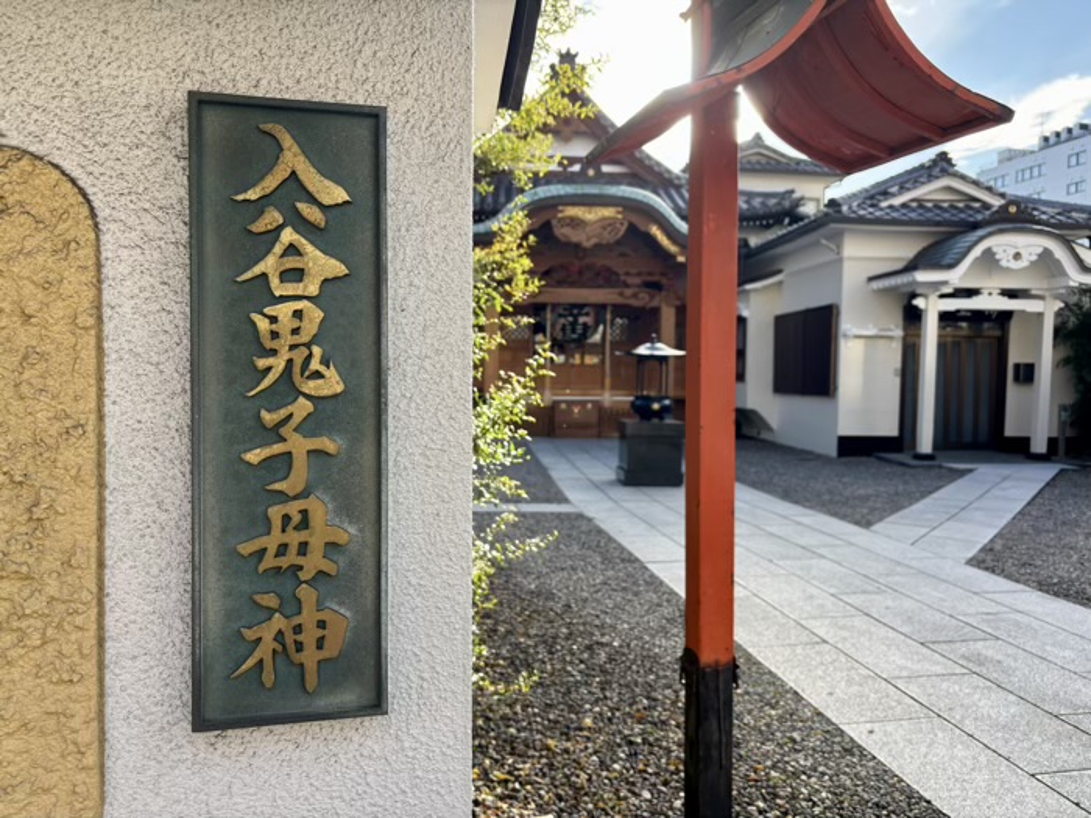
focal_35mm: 26
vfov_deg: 53.1
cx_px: 546
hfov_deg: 67.3
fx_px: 819
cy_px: 409
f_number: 1.6
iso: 50
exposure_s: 1/544
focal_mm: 5.96
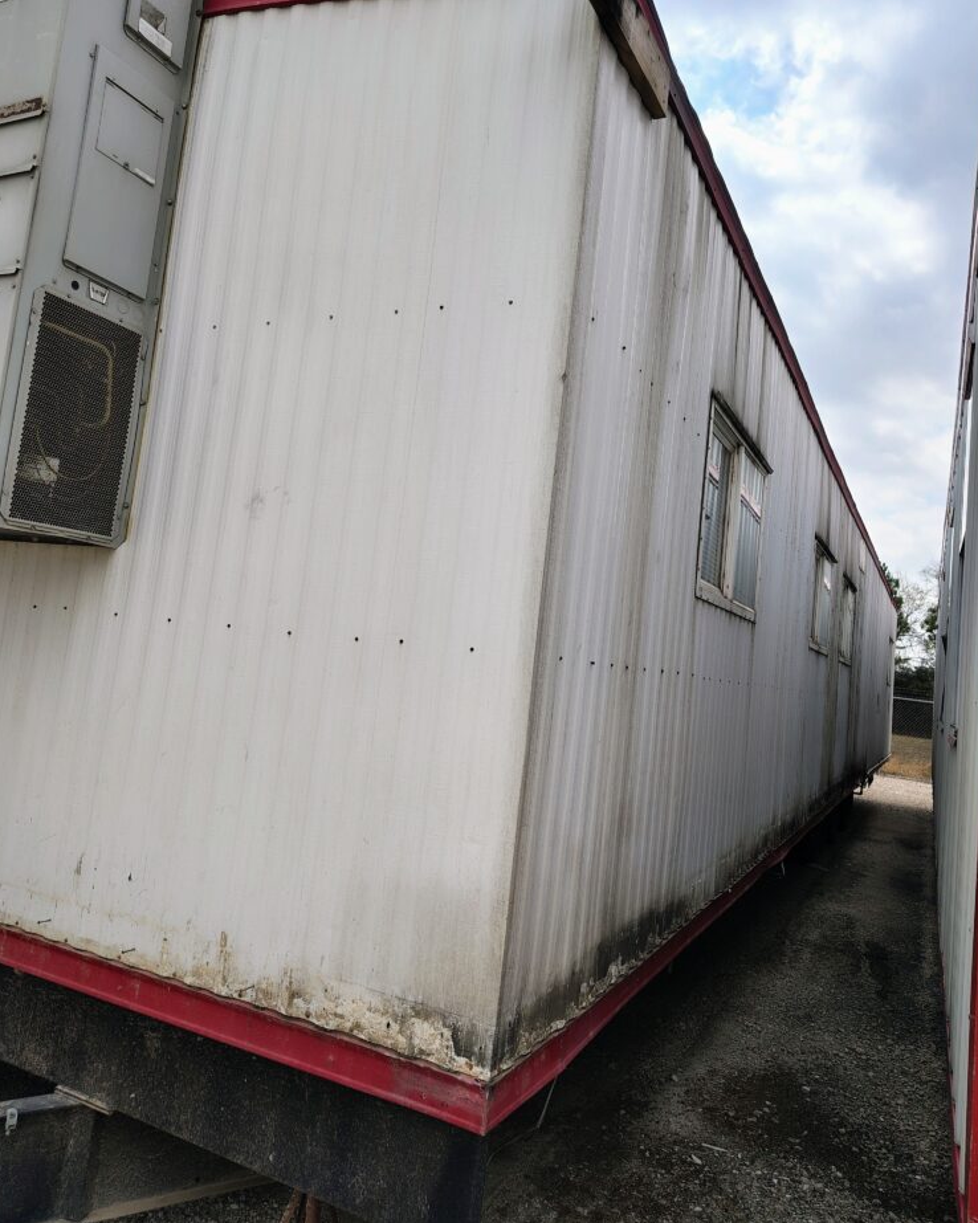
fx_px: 941
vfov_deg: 65.9
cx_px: 480
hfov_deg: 54.9
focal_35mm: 26
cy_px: 550
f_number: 1.8
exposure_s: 1/1320
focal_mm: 5.56
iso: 100
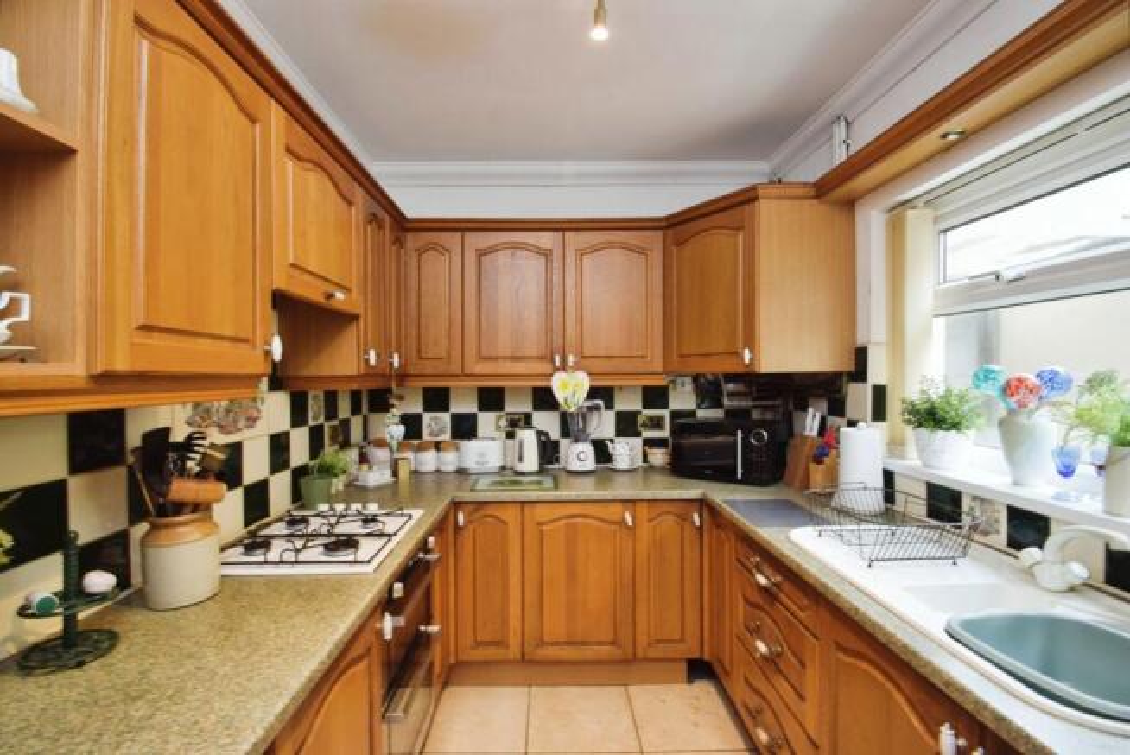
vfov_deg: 77.4
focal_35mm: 15
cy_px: 378
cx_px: 565
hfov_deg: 100.4
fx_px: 471
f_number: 8
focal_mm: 10
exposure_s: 1/10
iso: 200
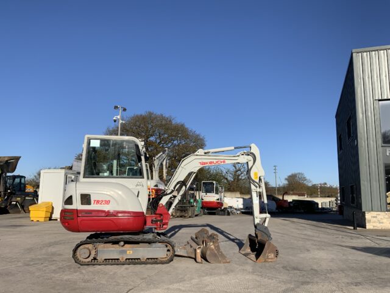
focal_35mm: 29
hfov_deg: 61.7
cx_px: 195
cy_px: 146
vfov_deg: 48.2
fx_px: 327
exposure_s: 1/2959
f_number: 1.8
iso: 16
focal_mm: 3
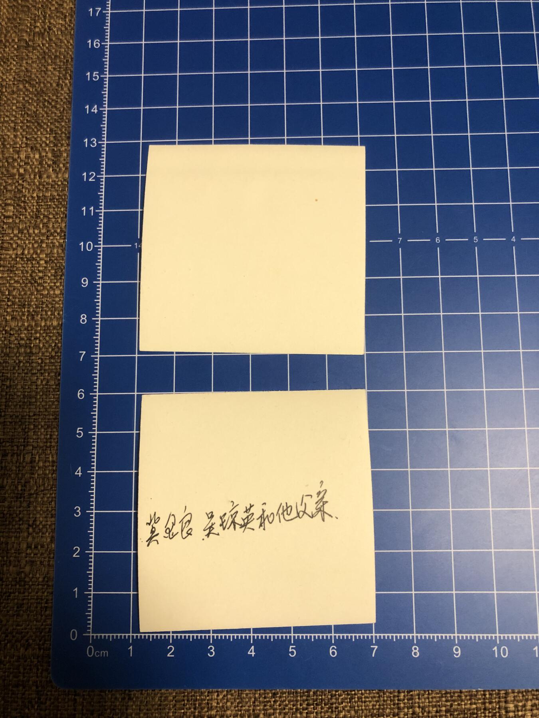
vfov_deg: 63.4
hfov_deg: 49.7
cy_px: 359
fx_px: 581
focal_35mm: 28
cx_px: 270
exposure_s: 1/15
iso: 50
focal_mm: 4
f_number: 1.8
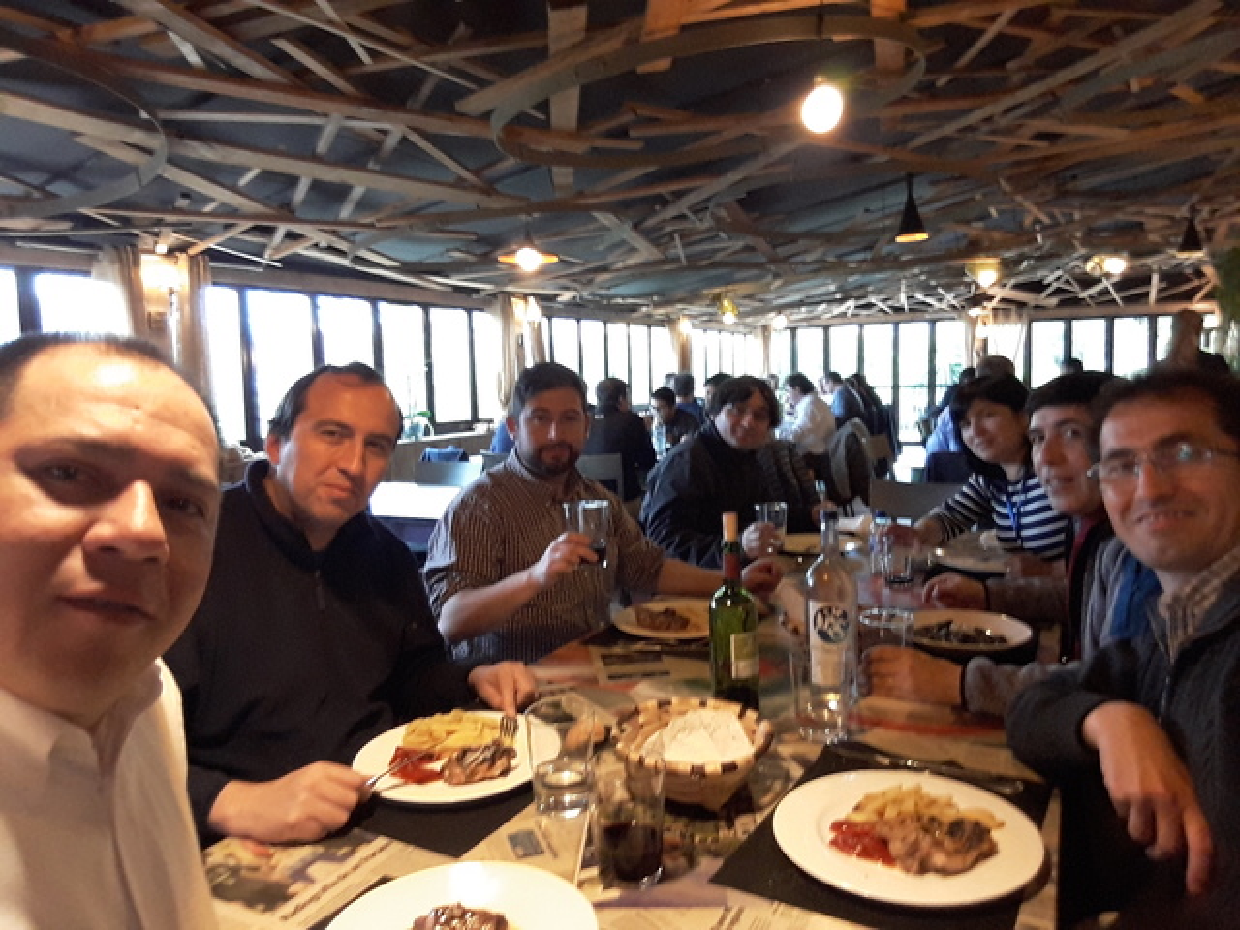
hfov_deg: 73.9
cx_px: 620
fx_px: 824
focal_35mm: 23
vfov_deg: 58.9
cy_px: 465
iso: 200
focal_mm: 2
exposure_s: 1/13
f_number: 1.9
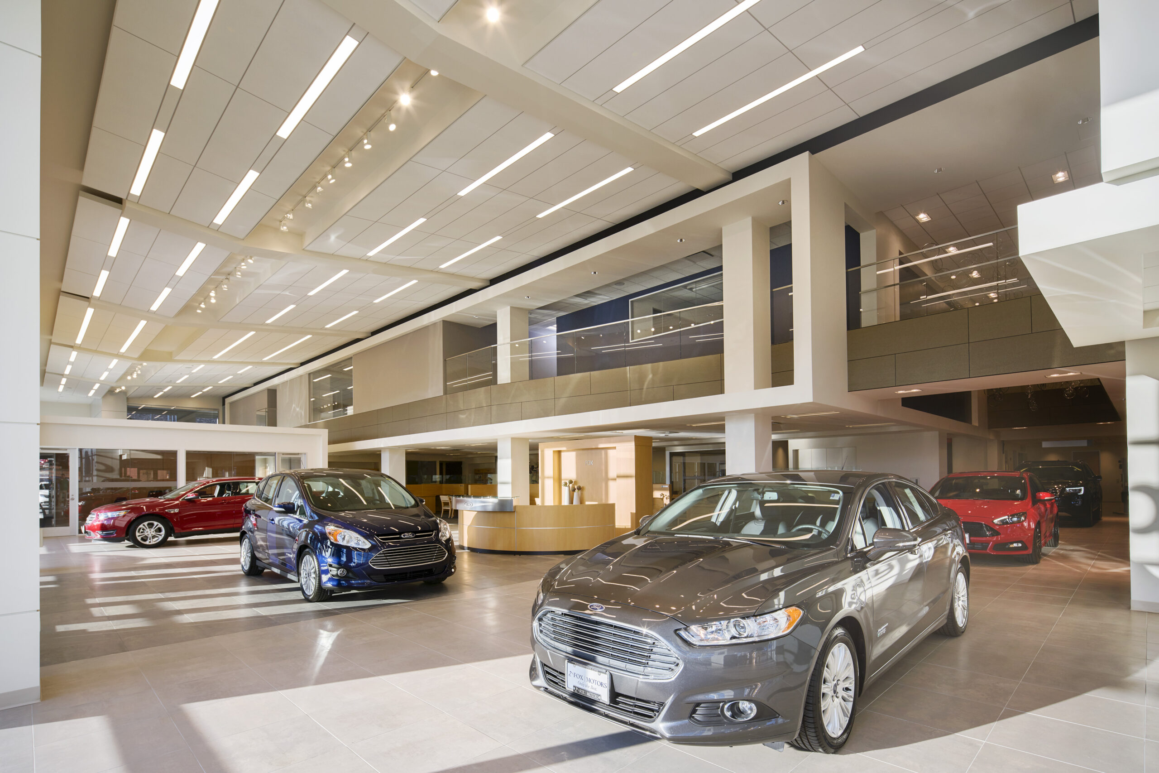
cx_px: 580
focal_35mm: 17
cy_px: 386
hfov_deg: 93.3
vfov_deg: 70.4
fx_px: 547
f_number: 11
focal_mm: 17
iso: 200
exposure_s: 1/320
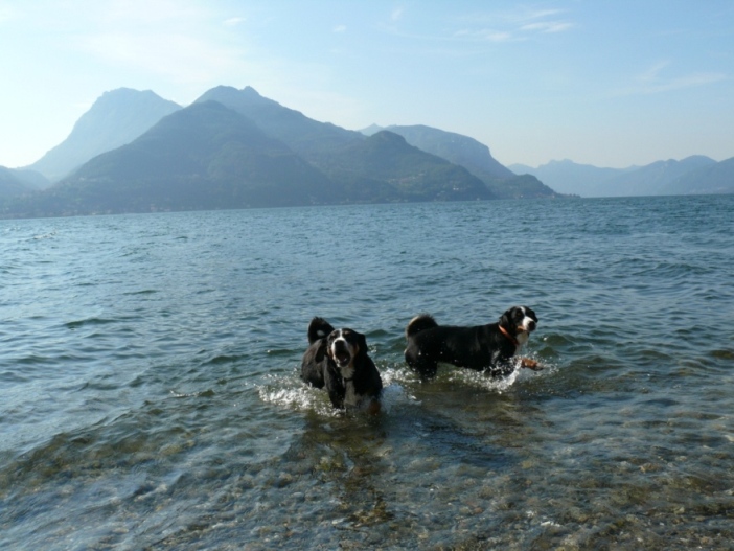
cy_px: 276
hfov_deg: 52.6
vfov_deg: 40.7
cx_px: 367
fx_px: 742
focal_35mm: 35
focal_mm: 7.4
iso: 100
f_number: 6.3
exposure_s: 1/400
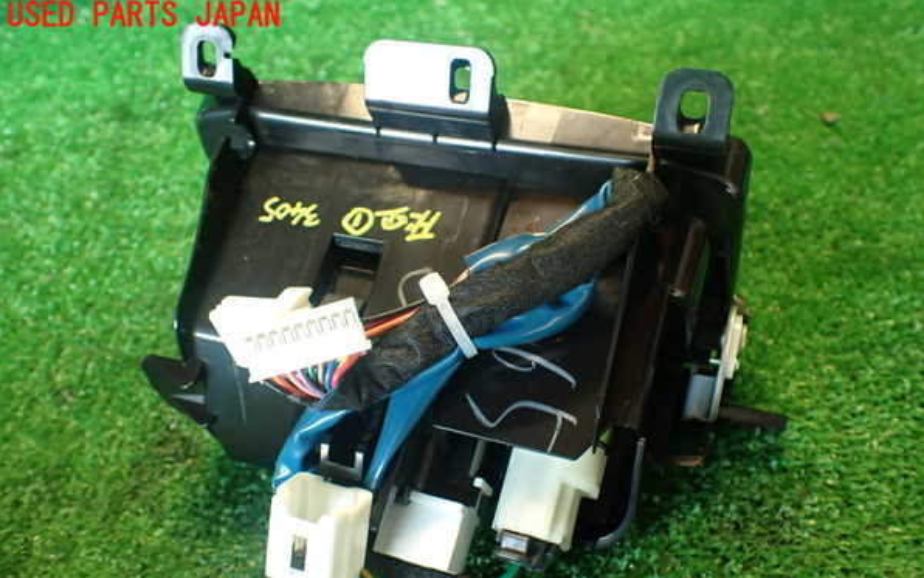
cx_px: 464
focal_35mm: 32
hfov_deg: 59.6
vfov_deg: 39.3
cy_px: 346
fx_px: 806
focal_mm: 5.4
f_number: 2.3
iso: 320
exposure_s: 1/30
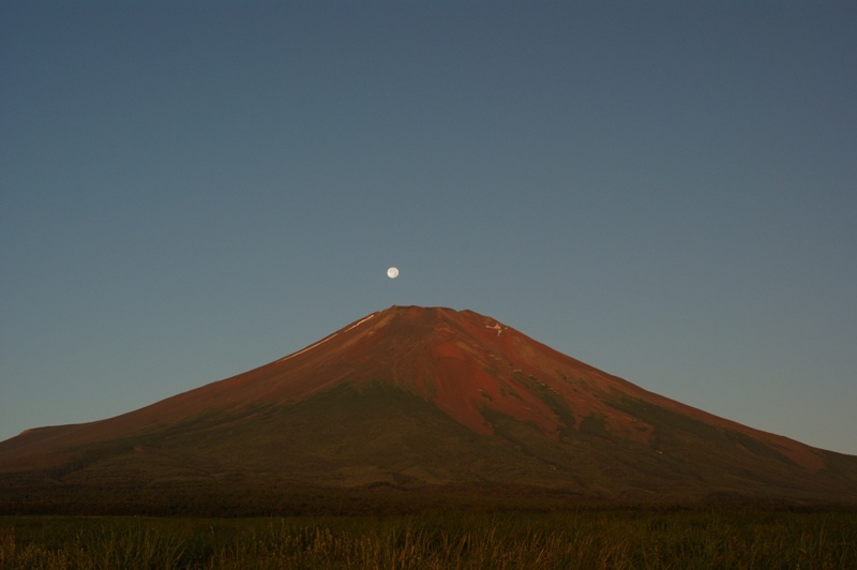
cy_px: 285
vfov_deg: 29.8
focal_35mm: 45
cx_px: 428
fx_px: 1070
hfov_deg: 43.6
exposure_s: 1/100
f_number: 13
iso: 200
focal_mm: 30
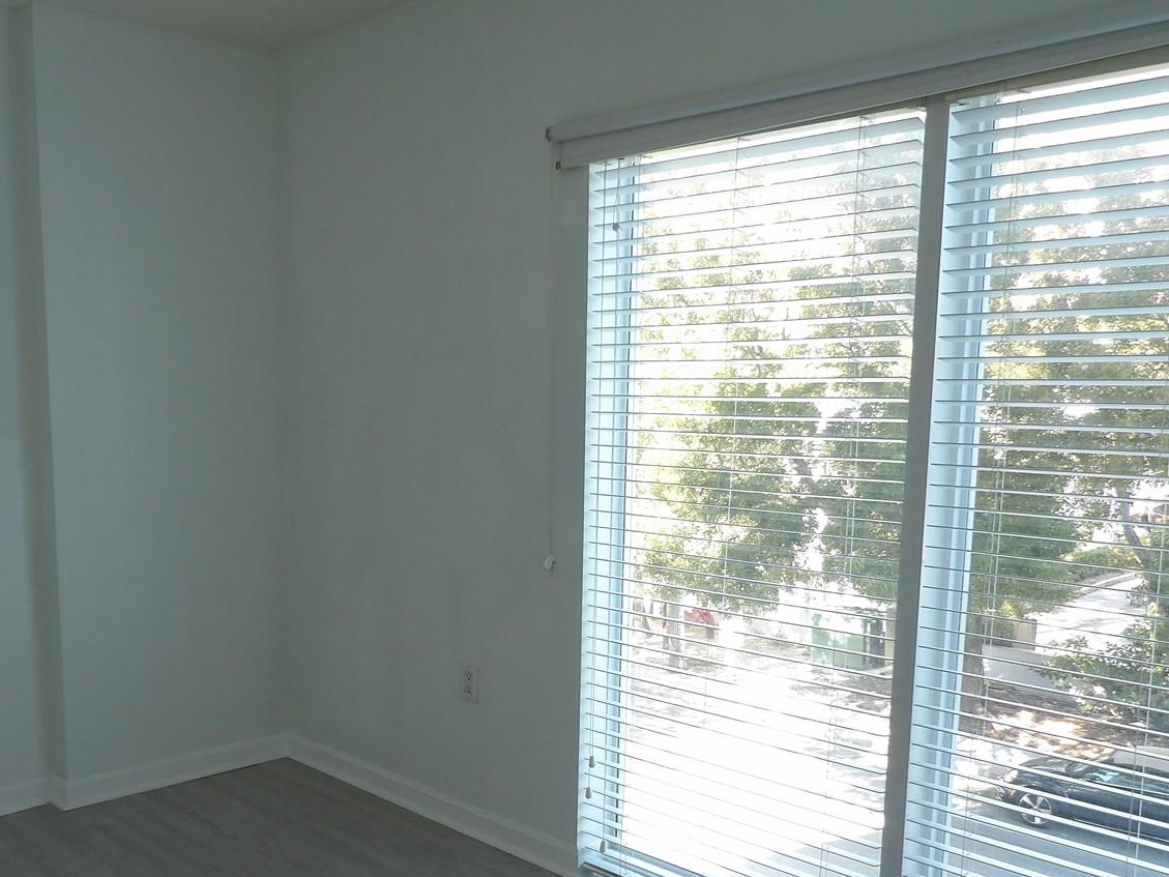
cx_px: 388
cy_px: 557
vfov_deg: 41.4
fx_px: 1148
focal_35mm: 34
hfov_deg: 52.9
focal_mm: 4.3
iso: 100
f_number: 3.2
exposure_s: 1/35
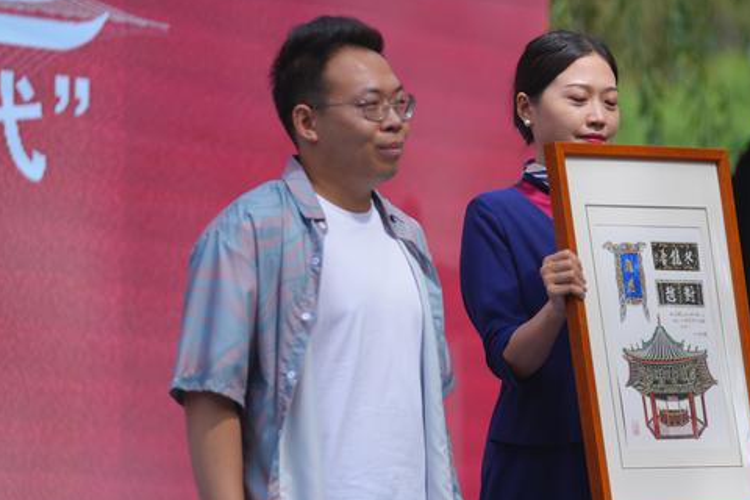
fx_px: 5729
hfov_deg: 7.5
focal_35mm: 275
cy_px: 309
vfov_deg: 5.0
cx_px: 492
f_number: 2.8
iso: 100
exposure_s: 1/1000
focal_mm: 165
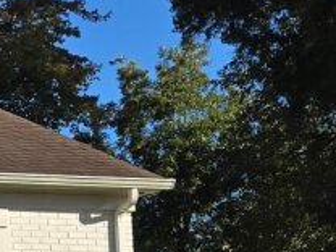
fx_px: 1291
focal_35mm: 133
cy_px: 249
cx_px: -582
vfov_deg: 11.1
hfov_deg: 11.2
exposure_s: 1/1538
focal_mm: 5.4
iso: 25
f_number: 1.8
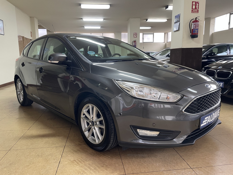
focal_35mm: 26
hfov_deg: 67.3
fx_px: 175
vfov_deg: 53.1
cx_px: 116
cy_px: 88
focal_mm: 4.2
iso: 200
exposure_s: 1/50
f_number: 1.6
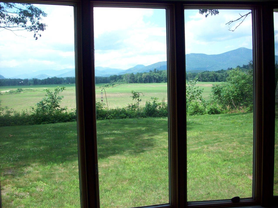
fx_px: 297
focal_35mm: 37
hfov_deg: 50.1
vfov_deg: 38.7
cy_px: 104
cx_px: 139
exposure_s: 1/470
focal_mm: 6.2
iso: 80
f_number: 2.8
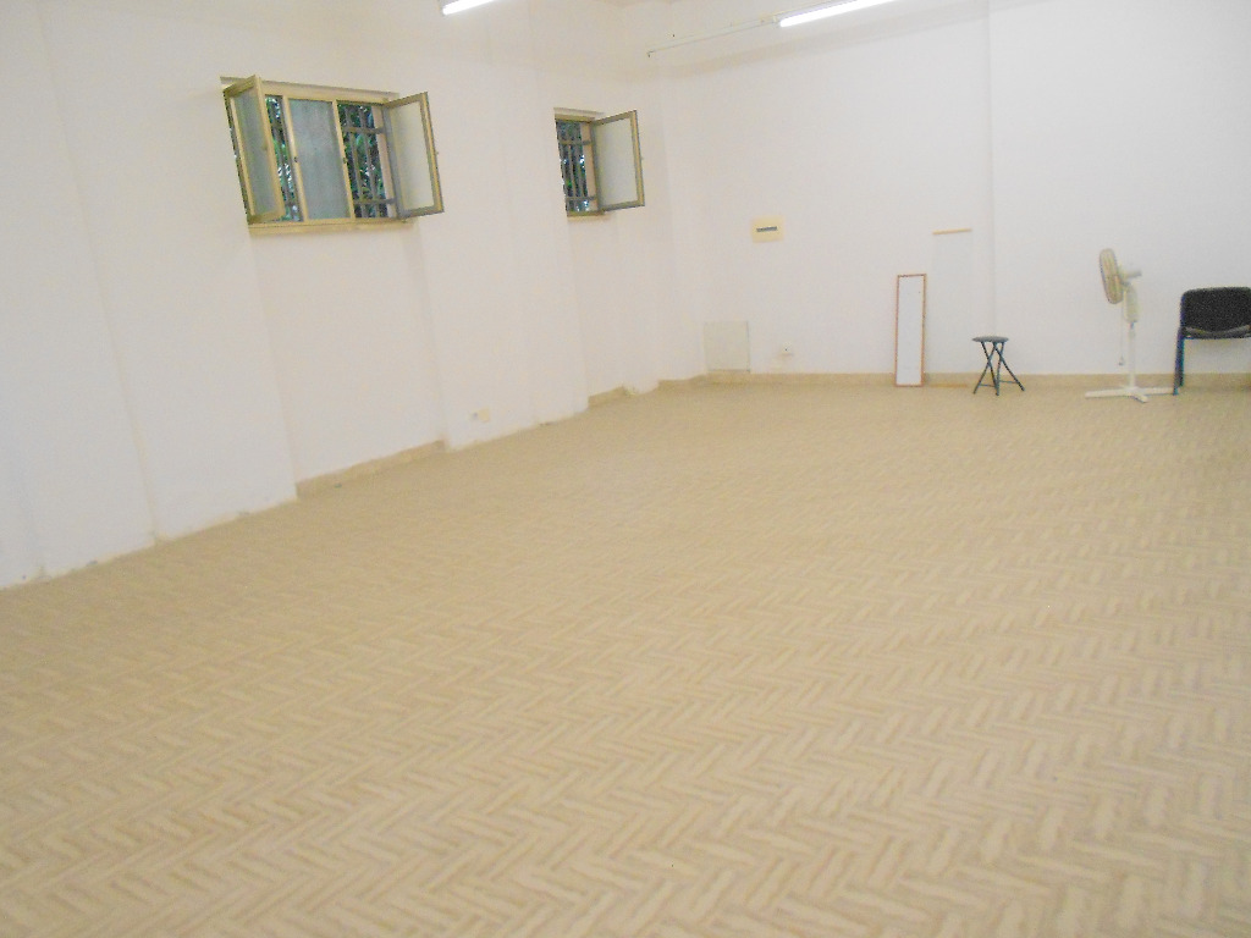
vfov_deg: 53.1
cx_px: 626
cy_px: 469
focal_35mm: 26
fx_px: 940
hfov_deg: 67.3
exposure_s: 1/125
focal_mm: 4.6
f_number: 3.2
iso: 400
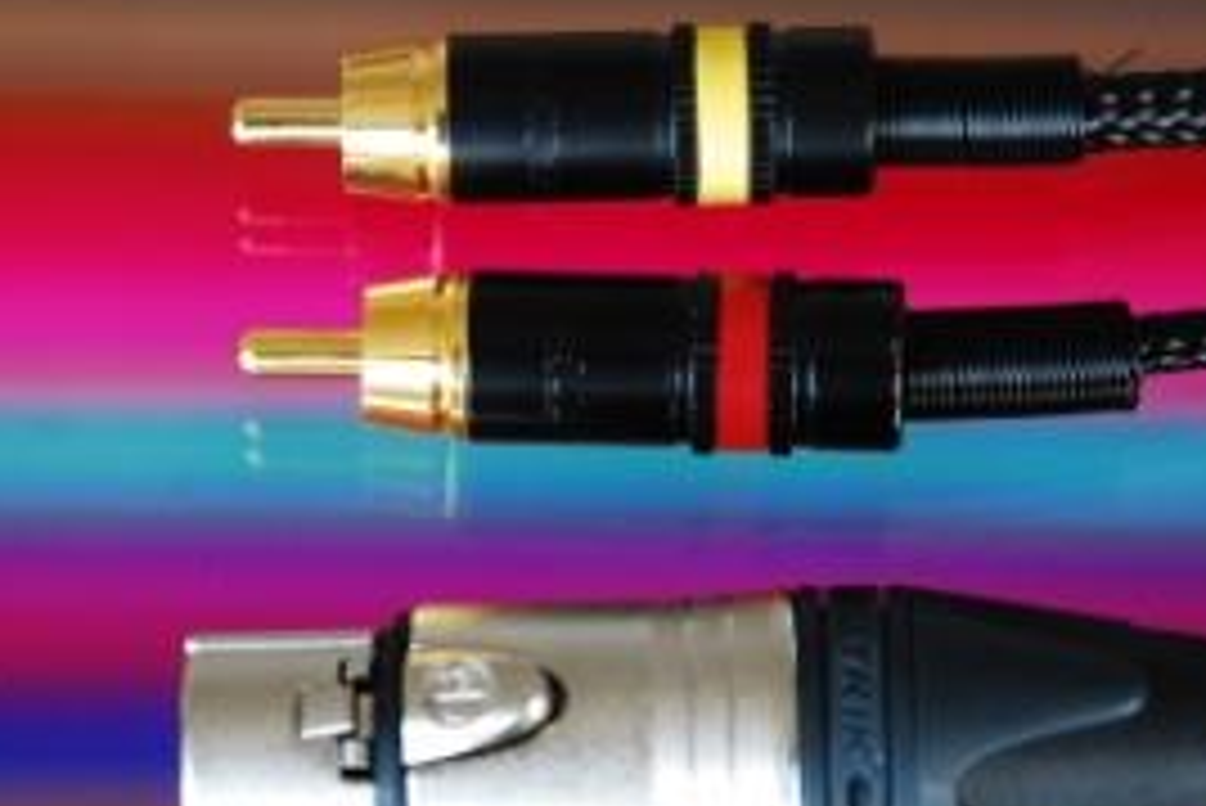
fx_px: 8413
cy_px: 473
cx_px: 626
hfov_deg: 8.2
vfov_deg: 5.5
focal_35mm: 251
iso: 500
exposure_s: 1/20
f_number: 5.6
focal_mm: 100
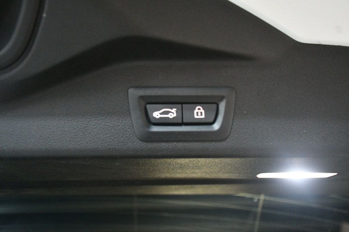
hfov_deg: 43.6
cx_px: 174
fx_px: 436
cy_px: 116
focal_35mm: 45
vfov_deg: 29.8
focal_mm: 30
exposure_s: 1/60
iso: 5600
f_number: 4
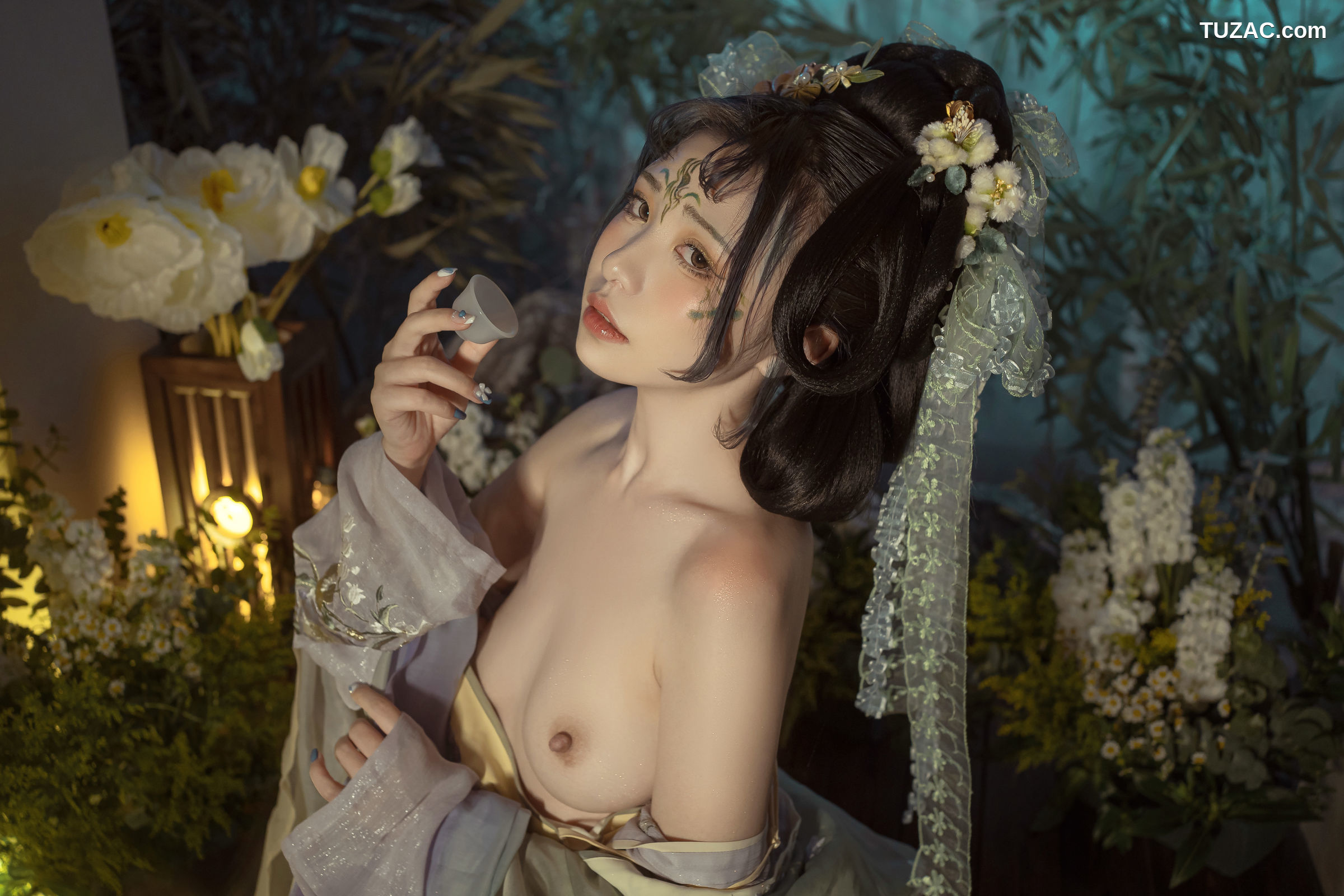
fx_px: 1307
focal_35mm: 35
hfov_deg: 54.4
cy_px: 448
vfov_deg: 37.9
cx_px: 672
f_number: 3.5
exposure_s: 1/40
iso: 640
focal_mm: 35
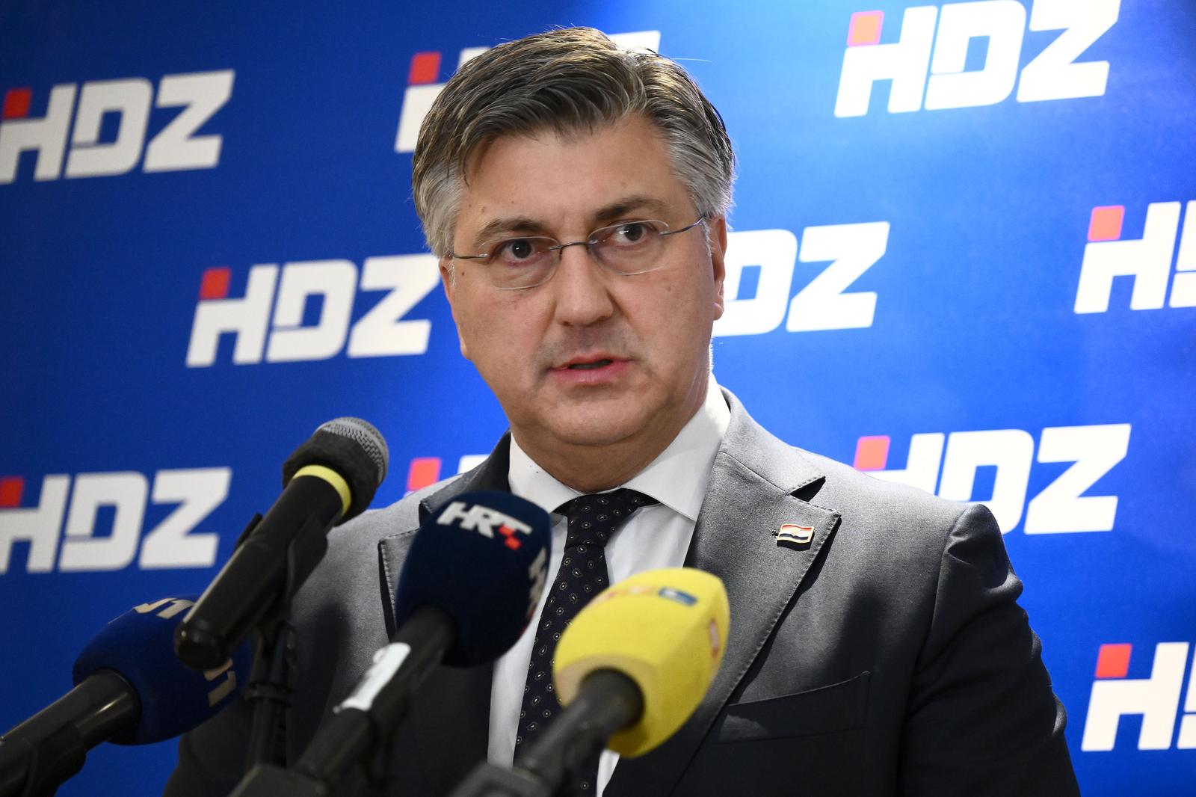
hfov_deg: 17.1
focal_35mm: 120
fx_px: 3986
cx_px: 598
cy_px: 398
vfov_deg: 11.4
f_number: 4
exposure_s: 1/100
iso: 5000
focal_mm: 120
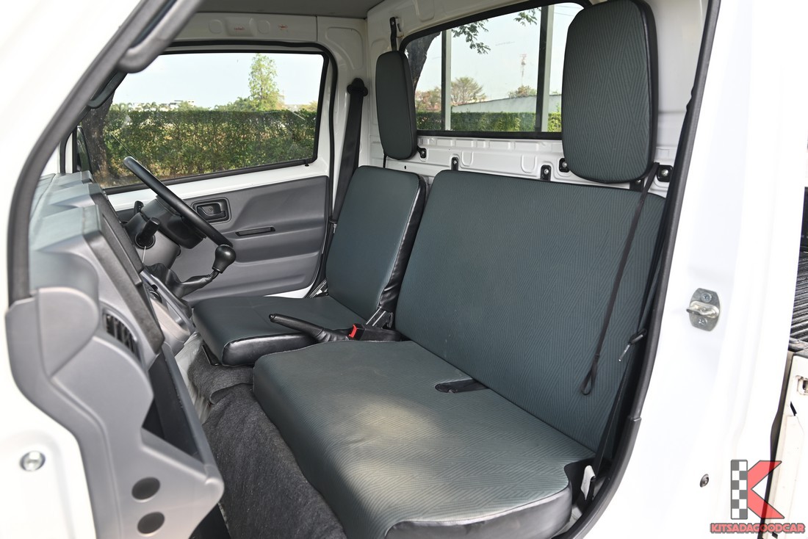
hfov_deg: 70.4
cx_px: 404
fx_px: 572
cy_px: 270
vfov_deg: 50.4
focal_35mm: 26
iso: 100
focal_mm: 25.5
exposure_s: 1/30
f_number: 6.3
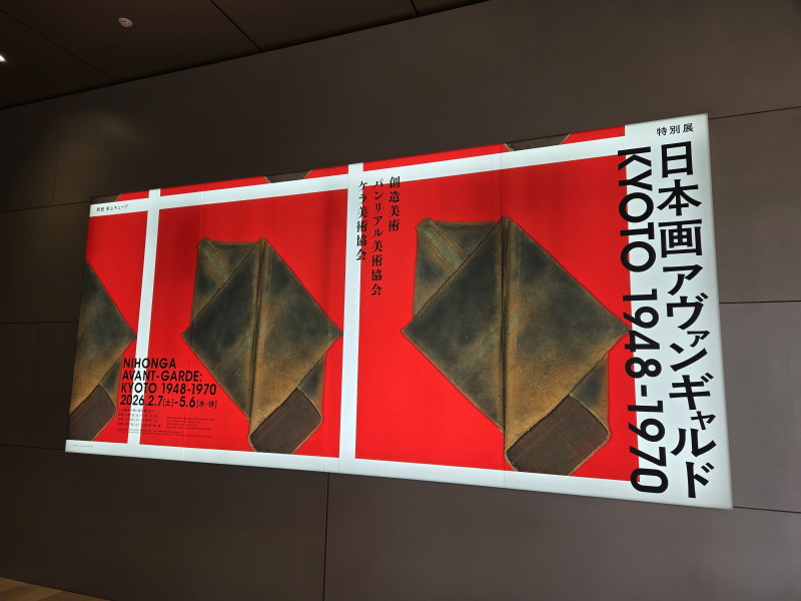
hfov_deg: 73.9
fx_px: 532
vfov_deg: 58.9
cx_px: 400
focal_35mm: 23
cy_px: 300
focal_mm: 5.4
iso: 25
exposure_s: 1/141
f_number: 1.8
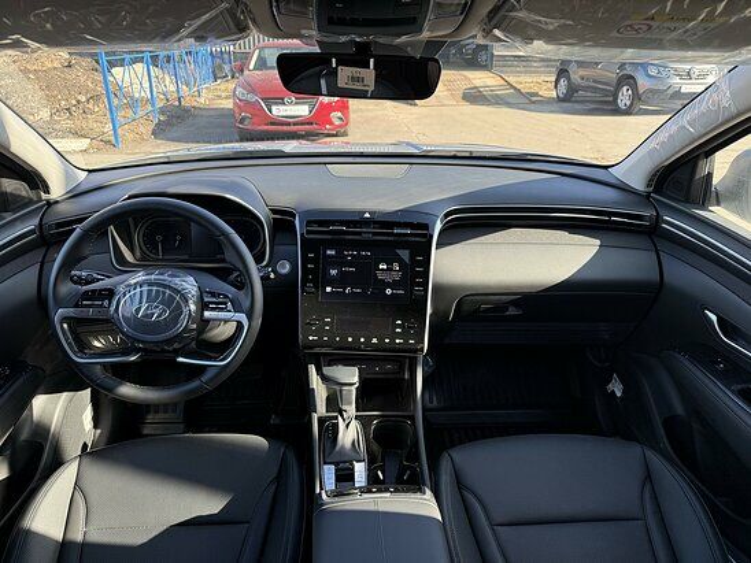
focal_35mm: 24
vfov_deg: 56.8
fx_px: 521
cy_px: 282
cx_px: 376
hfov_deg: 71.6
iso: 100
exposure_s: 1/305
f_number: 1.78
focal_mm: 6.76
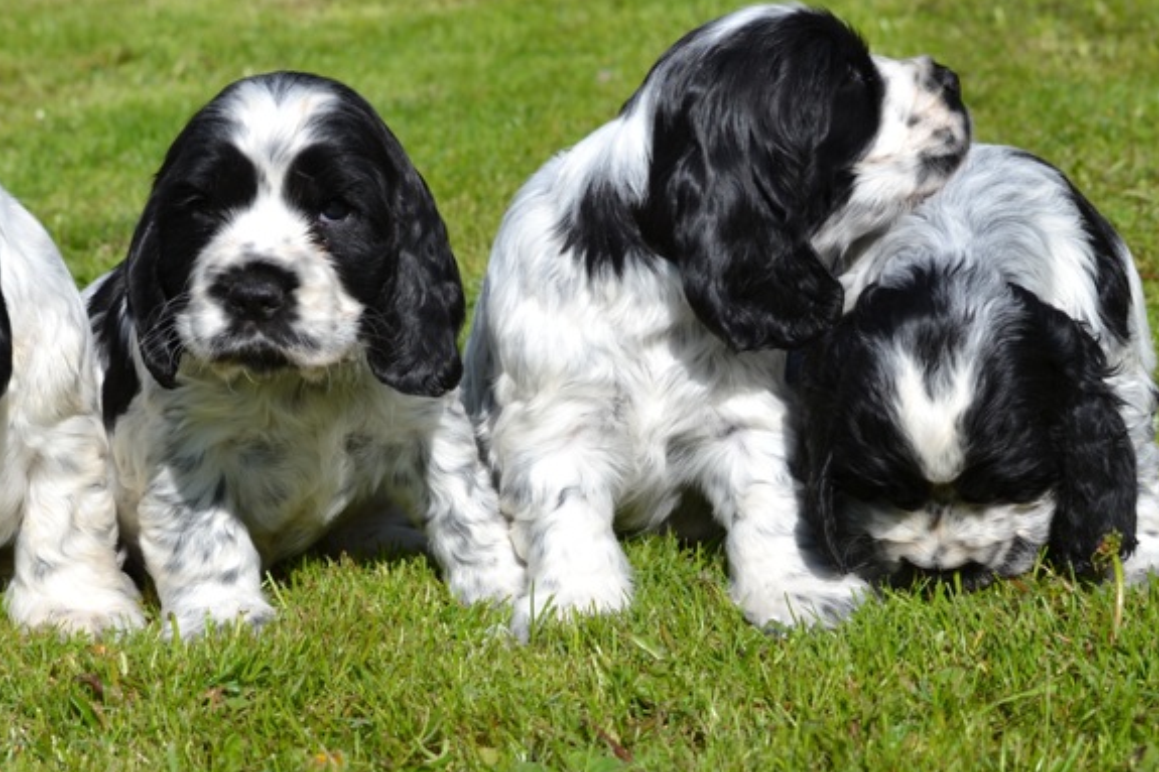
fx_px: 3691
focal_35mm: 115
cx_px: 429
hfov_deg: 17.8
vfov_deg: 11.9
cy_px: 299
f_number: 9
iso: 100
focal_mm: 55
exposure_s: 1/320
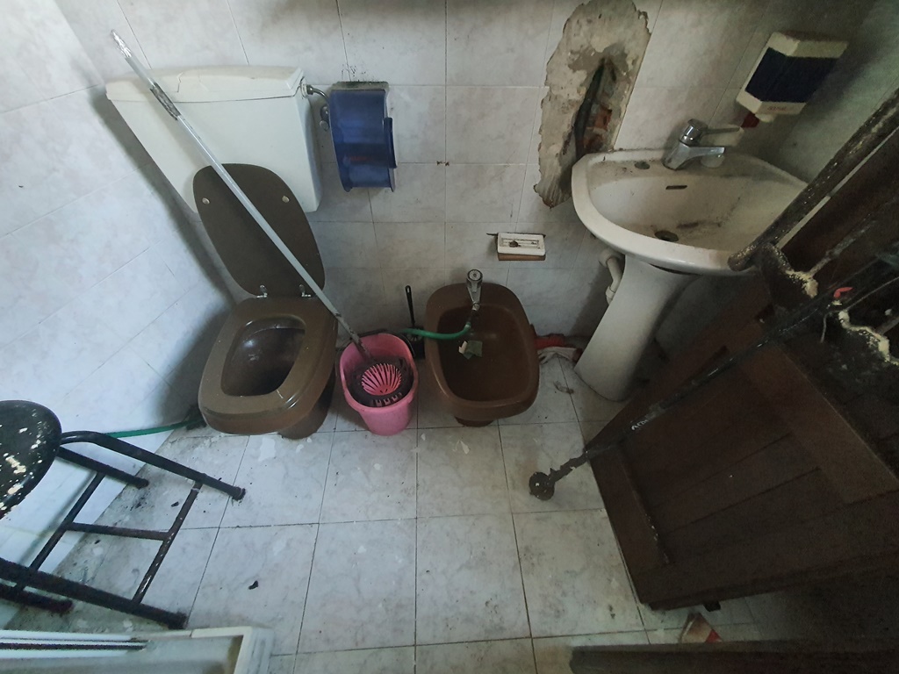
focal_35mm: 13
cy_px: 337
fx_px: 338
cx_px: 450
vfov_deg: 89.9
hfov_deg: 106.2
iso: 640
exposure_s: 1/14
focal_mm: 1.8
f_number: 2.2
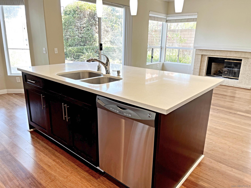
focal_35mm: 26
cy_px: 94
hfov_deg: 67.3
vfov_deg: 53.1
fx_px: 189
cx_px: 126
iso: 64
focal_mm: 5.1
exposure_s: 1/120
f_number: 1.6
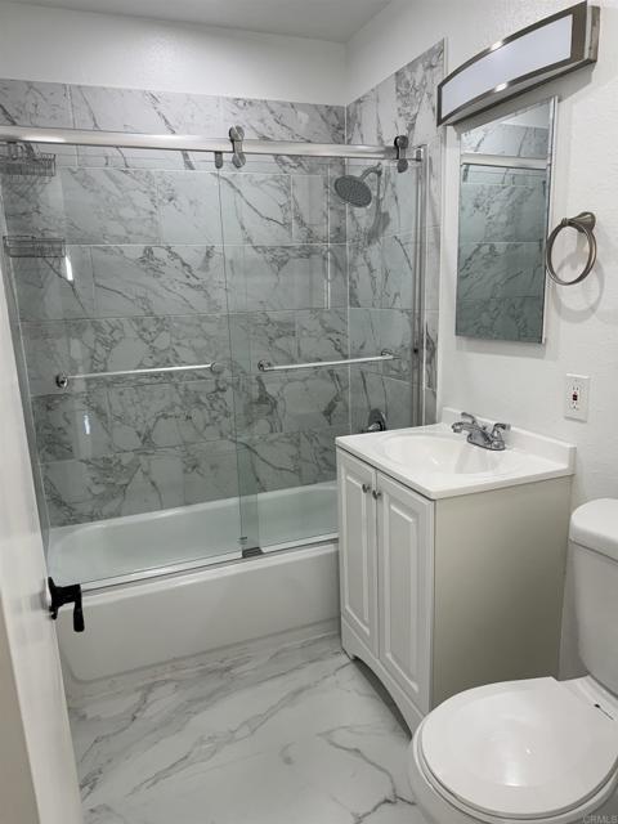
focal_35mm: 24
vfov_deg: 71.6
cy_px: 412
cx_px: 309
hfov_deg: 56.8
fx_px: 571
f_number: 1.78
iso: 80
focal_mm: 6.76
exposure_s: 1/120
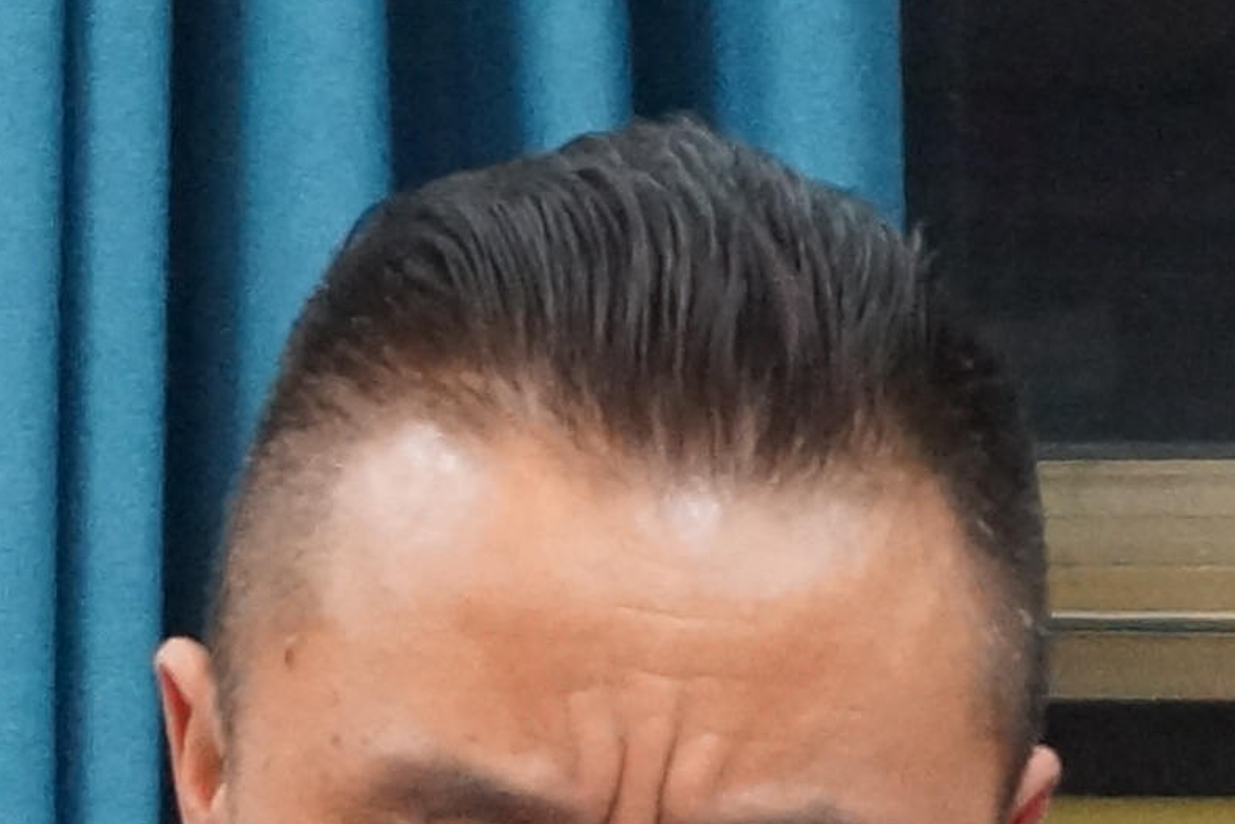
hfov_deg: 4.1
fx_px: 17289
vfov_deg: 2.7
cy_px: 997
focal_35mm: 504
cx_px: -57
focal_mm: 44
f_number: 4.5
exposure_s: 1/15
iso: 1600
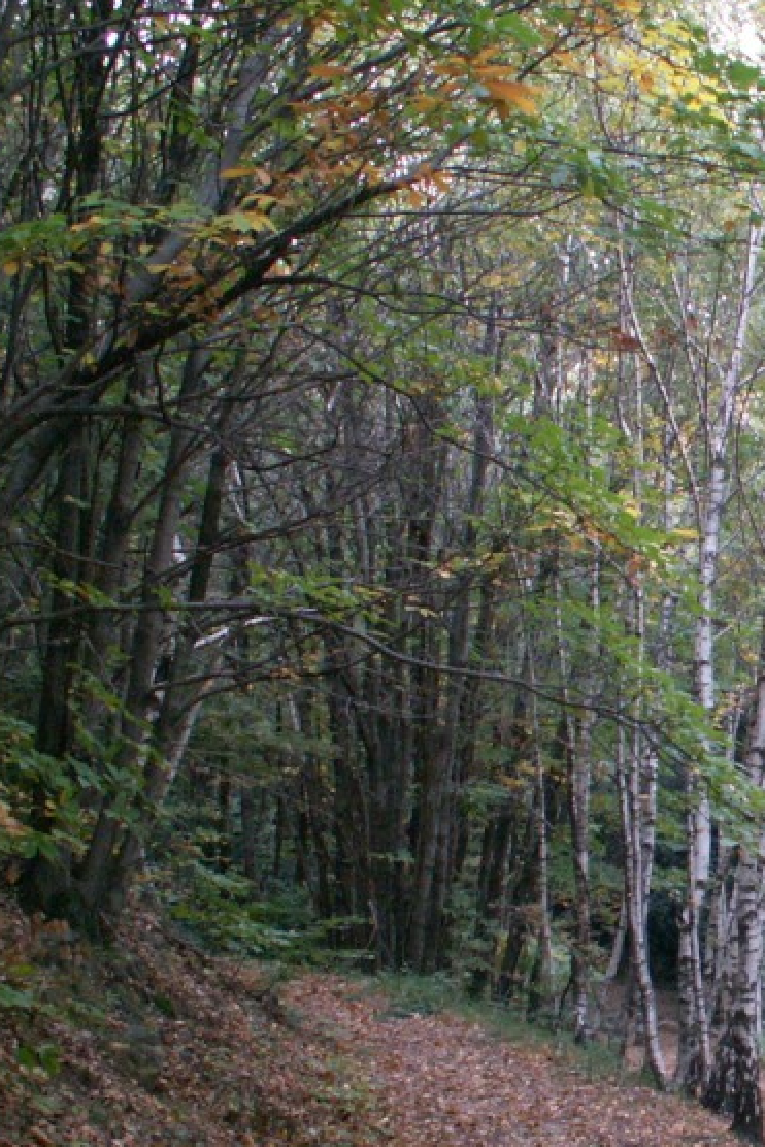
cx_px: 996
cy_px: 759
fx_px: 2134
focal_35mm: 67
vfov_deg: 29.9
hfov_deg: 18.8
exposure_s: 1/40
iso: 125
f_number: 2.8
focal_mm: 5.86
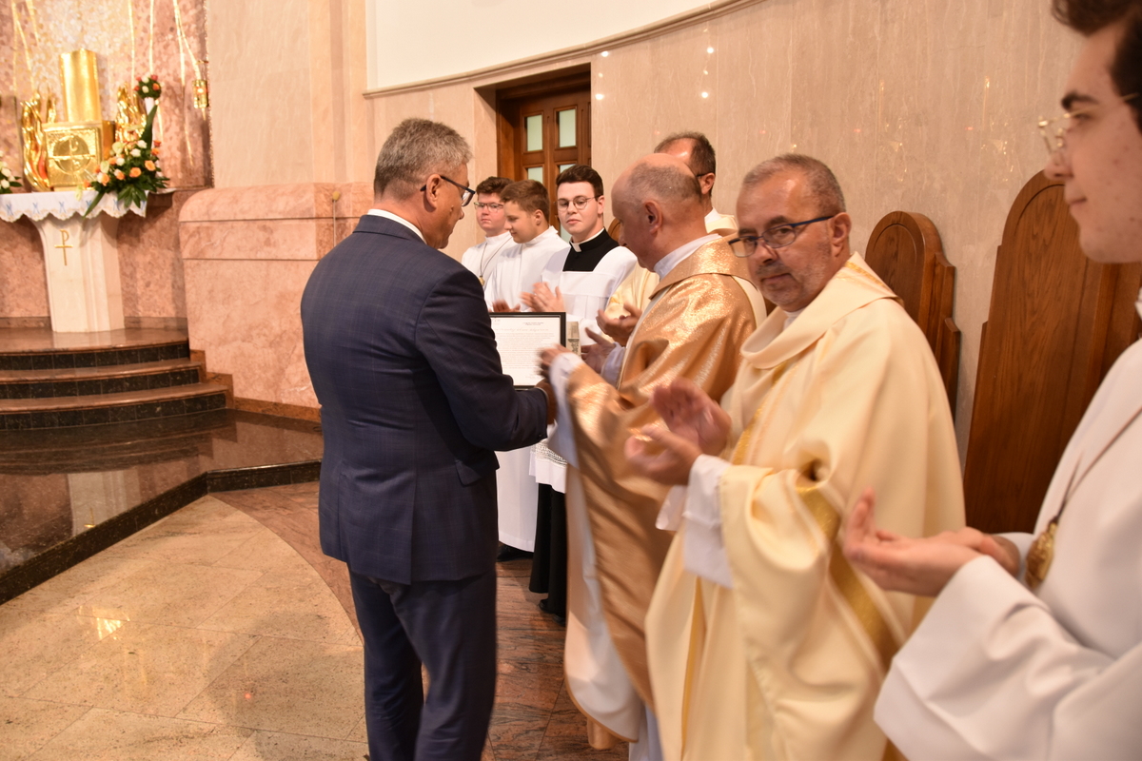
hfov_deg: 67.4
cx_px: 571
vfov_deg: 47.9
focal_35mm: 27
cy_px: 380
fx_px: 856
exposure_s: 1/30
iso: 500
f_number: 3.5
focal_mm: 18
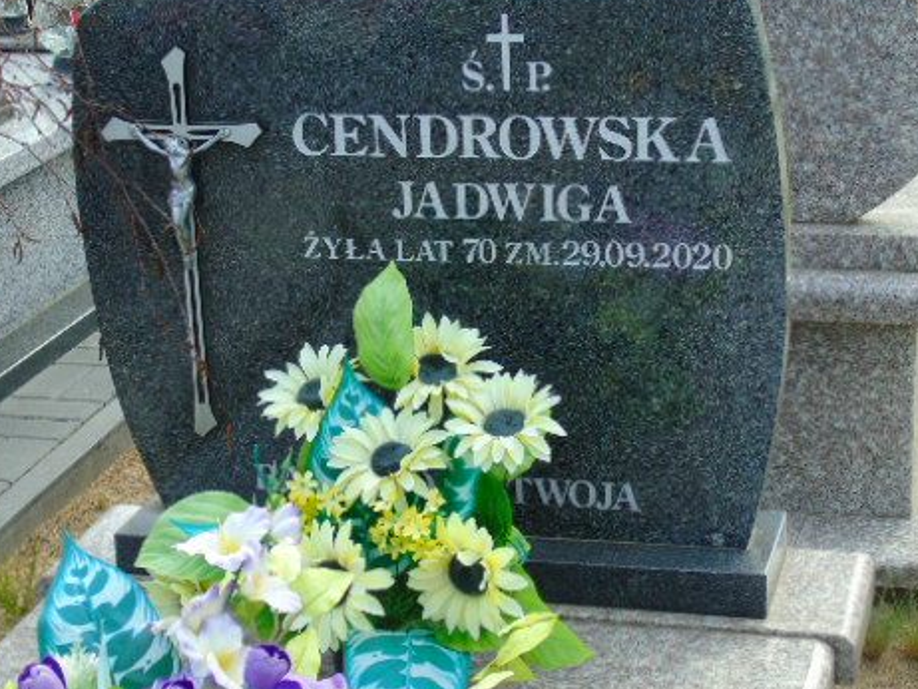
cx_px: 418
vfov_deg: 17.2
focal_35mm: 86
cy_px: 352
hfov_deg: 22.7
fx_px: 2281
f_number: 4.5
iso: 80
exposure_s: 1/200
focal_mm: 11
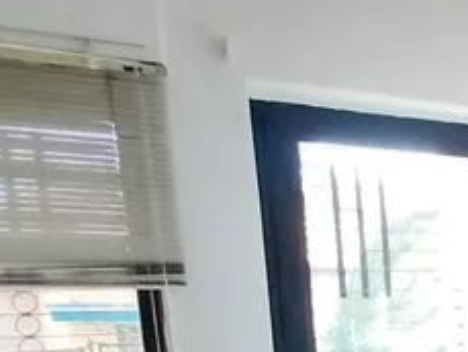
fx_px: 717
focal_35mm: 53
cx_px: 635
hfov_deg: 28.4
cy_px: 432
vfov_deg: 24.7
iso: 200
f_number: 2.2
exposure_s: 1/50
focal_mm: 1.3
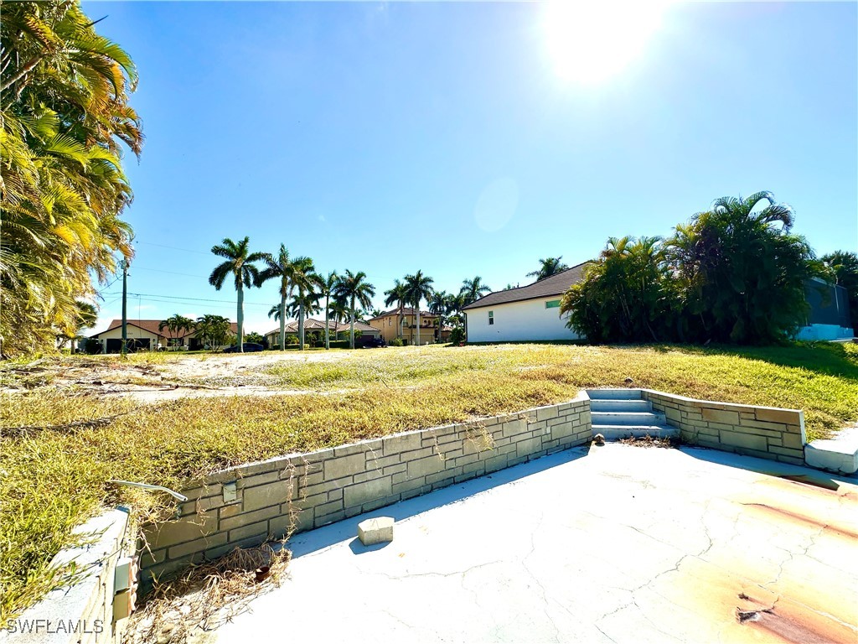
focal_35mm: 14
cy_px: 322
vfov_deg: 85.7
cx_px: 429
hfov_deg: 102.1
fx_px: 347
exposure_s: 1/3040
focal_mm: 2.22
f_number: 2.2
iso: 50
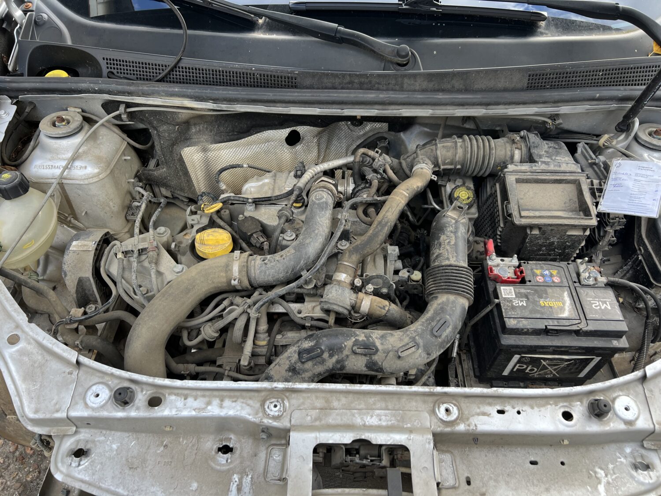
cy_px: 248
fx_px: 496
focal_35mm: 26
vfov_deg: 53.1
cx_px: 330
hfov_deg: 67.3
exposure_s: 1/157
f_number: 1.5
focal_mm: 5.7
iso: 40
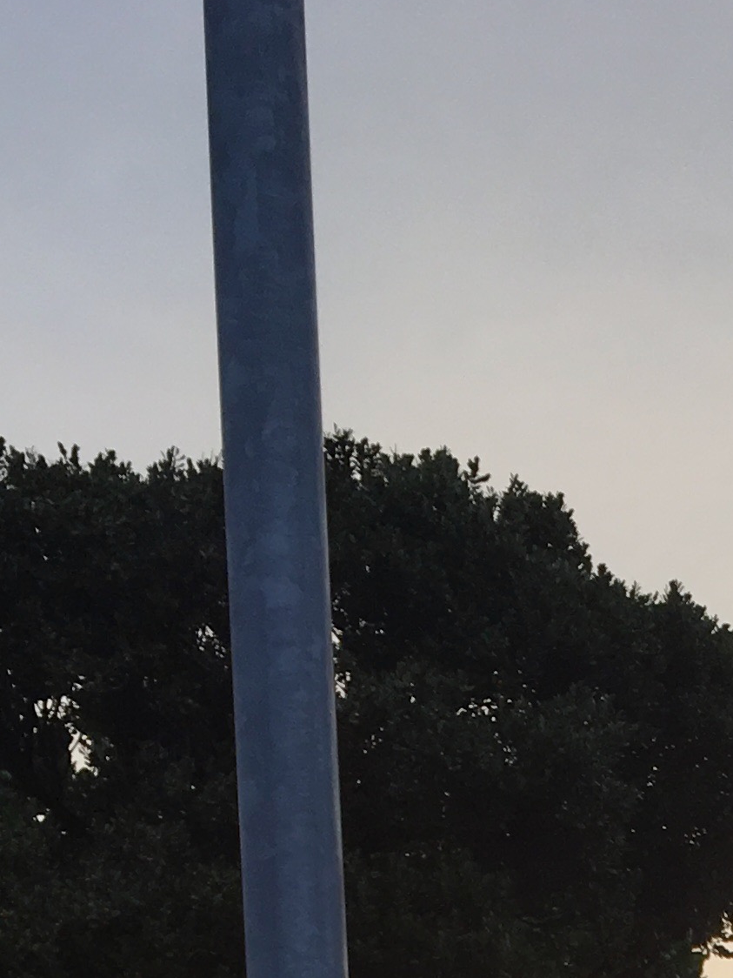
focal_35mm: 104
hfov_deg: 13.7
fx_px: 2936
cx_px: 967
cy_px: 1692
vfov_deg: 16.3
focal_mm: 4.15
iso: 25
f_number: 2.2
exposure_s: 1/248
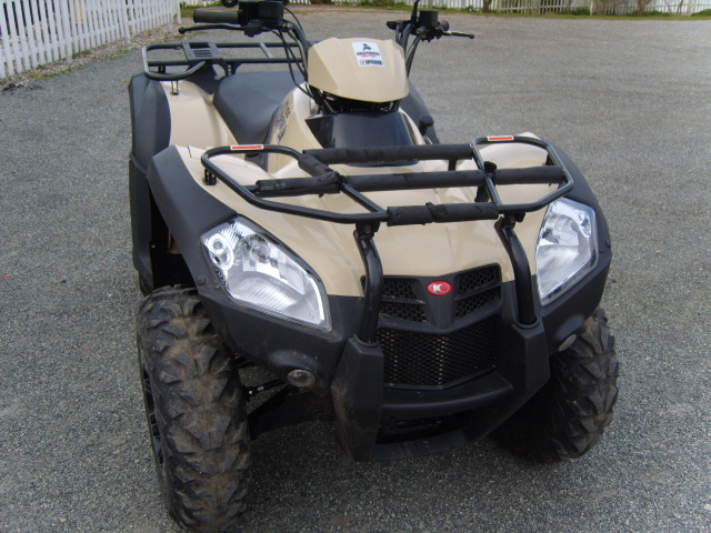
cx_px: 356
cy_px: 266
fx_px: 719
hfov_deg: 52.6
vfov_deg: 40.7
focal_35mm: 35
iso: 80
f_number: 2.8
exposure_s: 1/350
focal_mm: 7.4
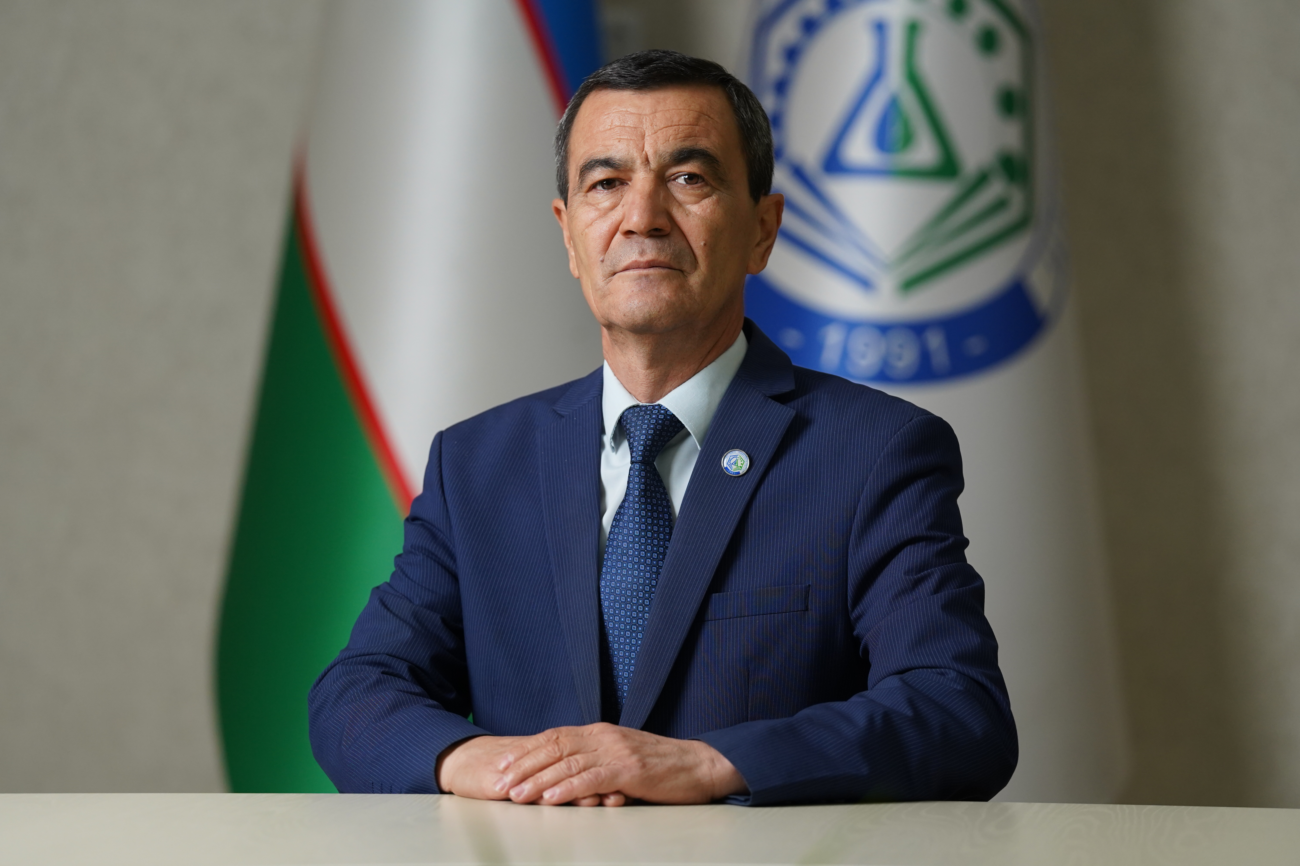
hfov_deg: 12.5
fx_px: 5922
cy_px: 433
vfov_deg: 8.4
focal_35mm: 164
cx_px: 650
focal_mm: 164
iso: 1600
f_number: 4
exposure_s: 1/200
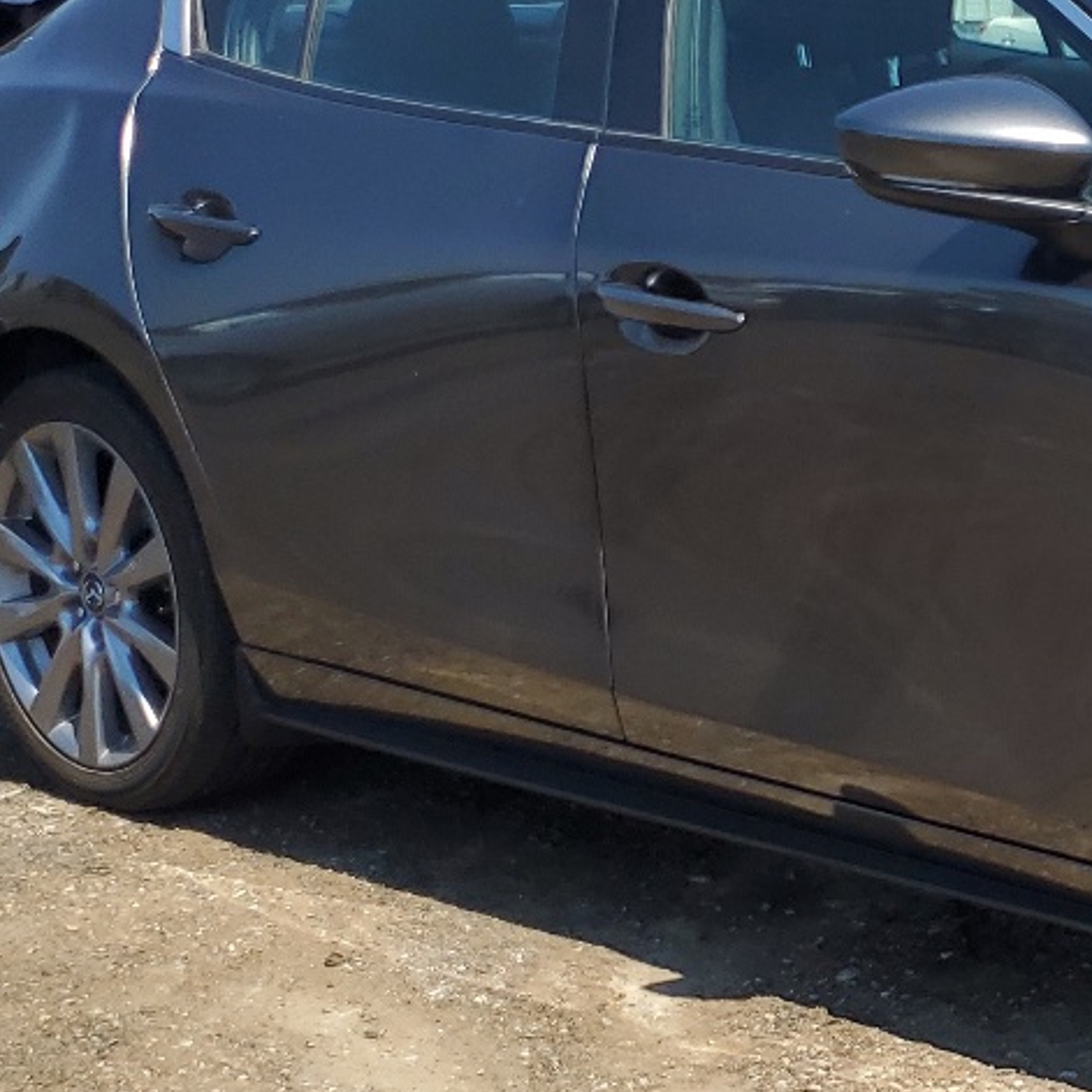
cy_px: 561
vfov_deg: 22.2
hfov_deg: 20.2
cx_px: 1447
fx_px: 2784
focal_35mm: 78
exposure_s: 1/2500
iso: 50
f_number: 1.5
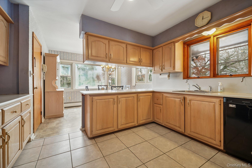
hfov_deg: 73.7
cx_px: 126
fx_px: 168
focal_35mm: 24
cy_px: 84
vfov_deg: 53.1
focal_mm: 24
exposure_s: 1/60
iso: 2500
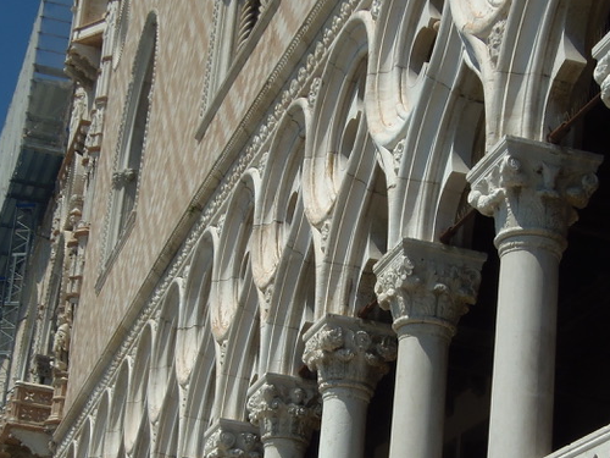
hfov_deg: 22.8
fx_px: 1515
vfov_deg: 17.1
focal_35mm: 86
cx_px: 327
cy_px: 355
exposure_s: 1/500
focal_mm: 7.8
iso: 64
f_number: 6.6
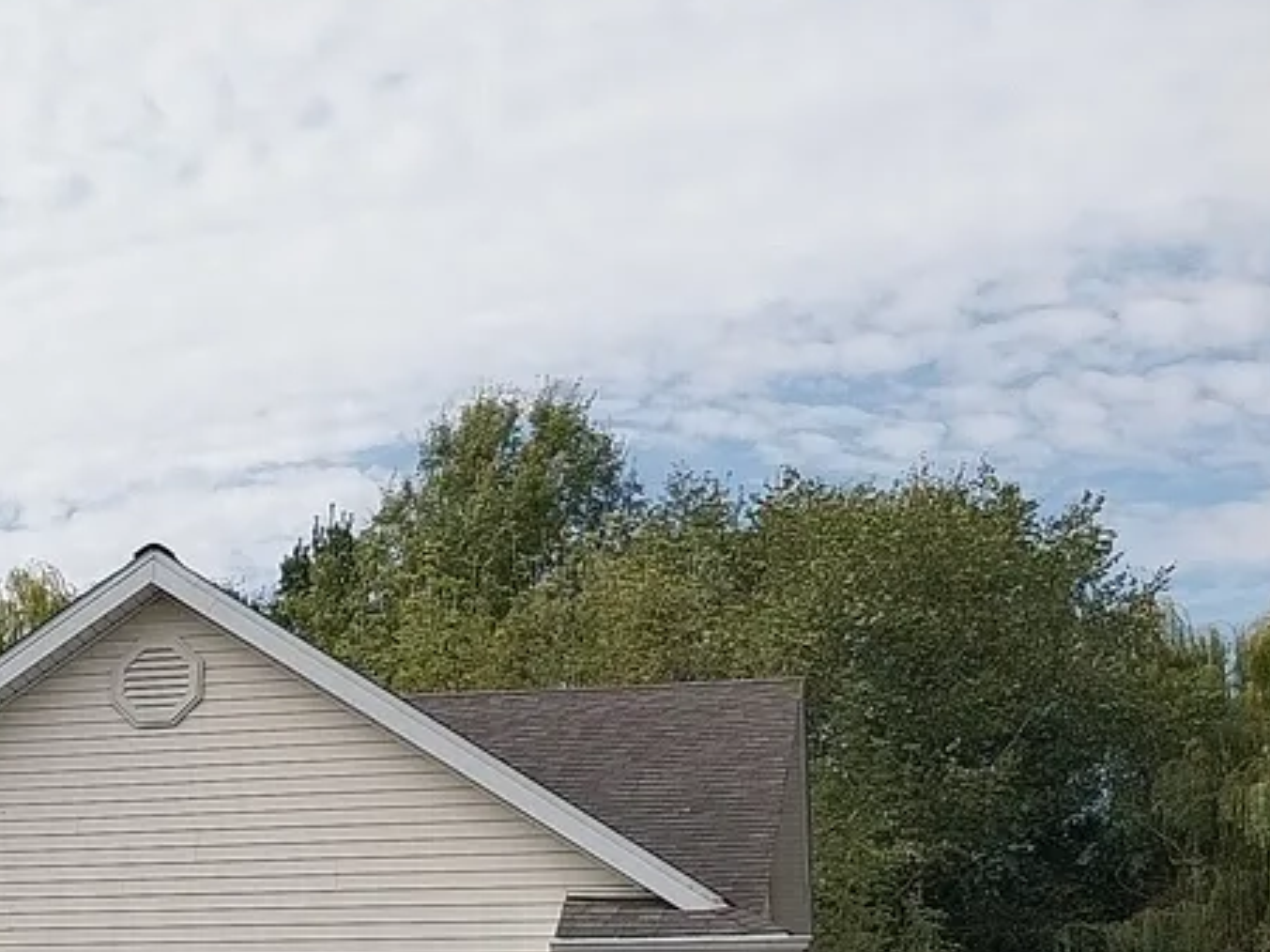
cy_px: 1253
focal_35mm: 83
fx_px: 3044
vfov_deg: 16.7
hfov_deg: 20.3
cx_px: -614
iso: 20
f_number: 1.8
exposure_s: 1/851
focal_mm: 4
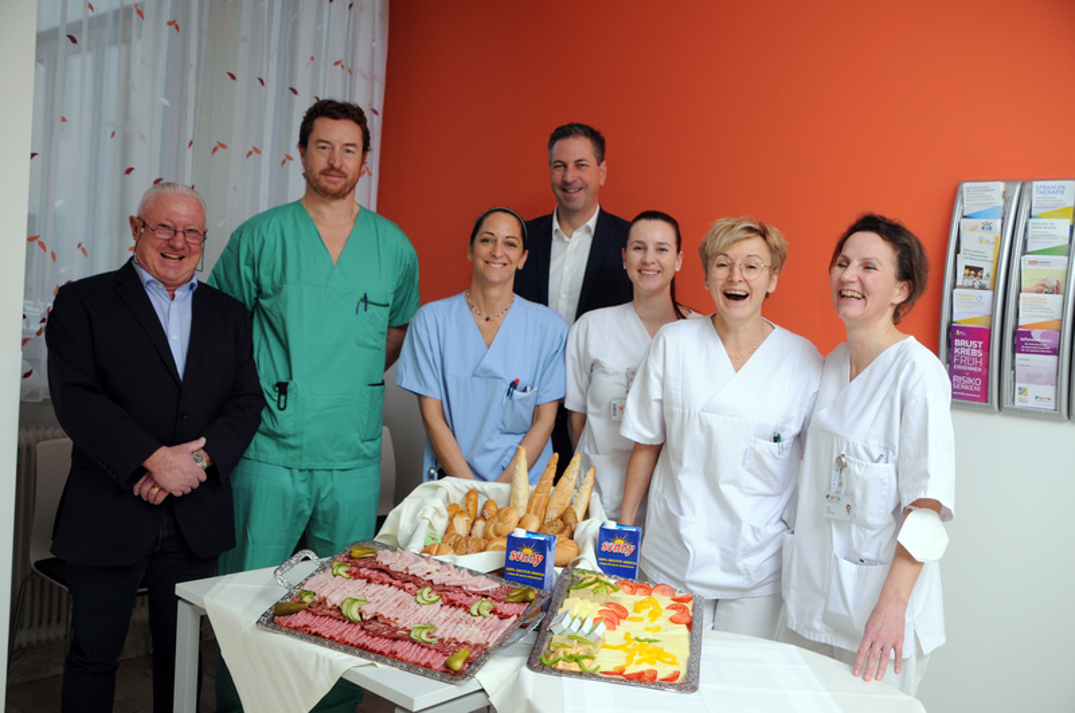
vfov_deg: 39.9
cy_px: 356
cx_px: 538
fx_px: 984
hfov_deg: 57.3
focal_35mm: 33
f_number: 5.6
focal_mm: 22
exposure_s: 1/125
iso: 400
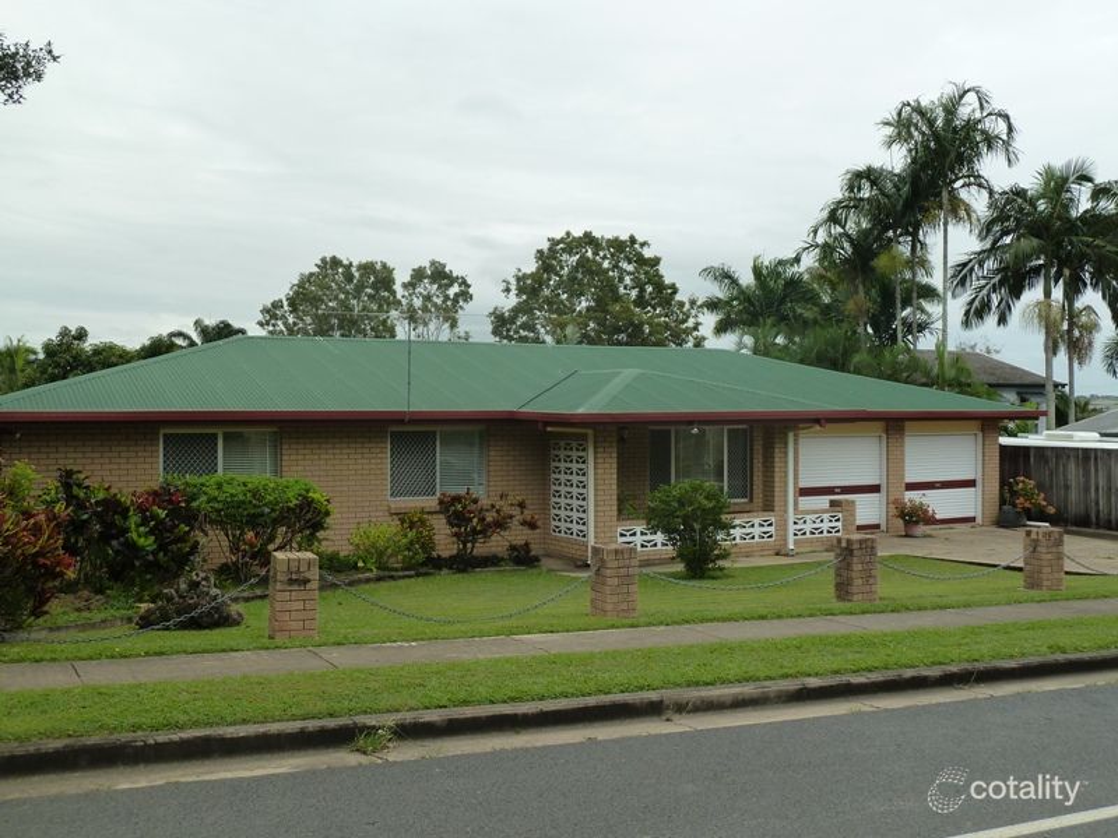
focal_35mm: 35
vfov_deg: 40.7
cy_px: 419
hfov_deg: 52.6
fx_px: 1130
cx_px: 559
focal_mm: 5.7
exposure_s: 1/160
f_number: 4
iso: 125
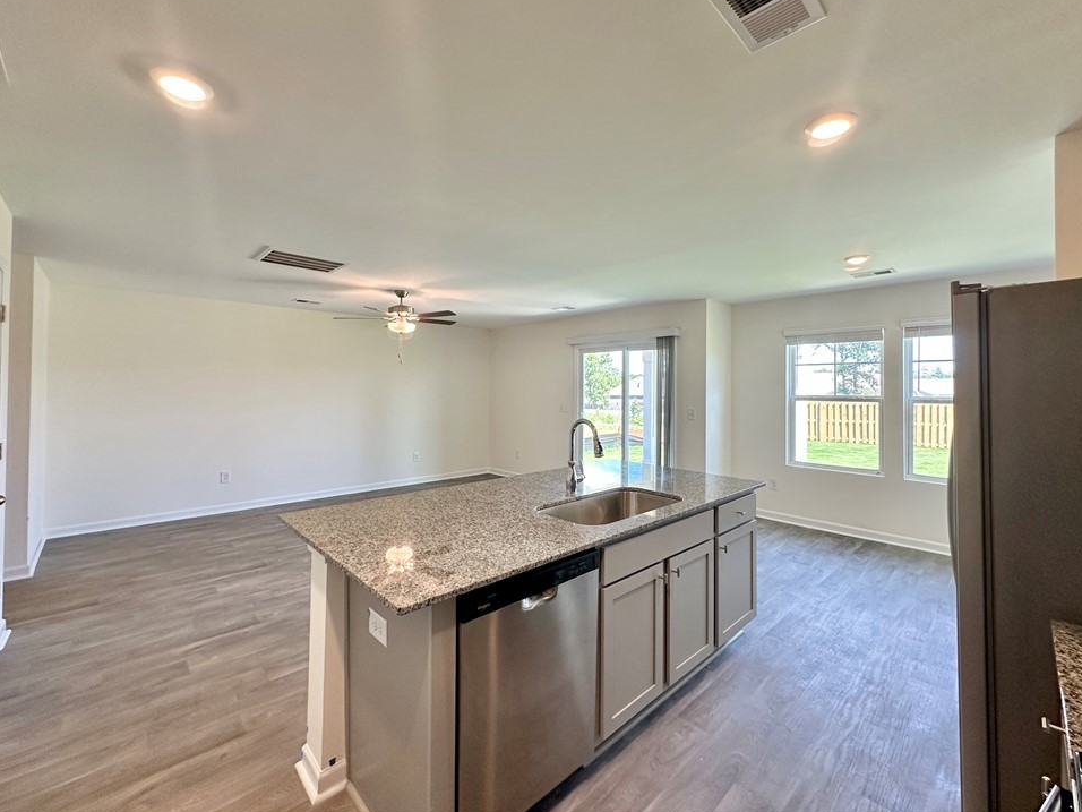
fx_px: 469
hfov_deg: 98.2
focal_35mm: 15
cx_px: 541
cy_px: 383
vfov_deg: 81.7
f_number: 2.2
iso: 160
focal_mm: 2.22
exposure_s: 1/120
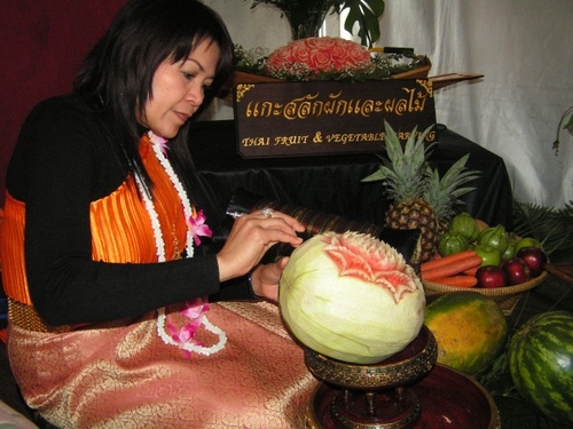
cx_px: 286
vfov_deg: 37.7
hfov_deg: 49.0
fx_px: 629
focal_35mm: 38
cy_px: 214
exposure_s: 1/40
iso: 200
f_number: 2.8
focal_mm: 6.3
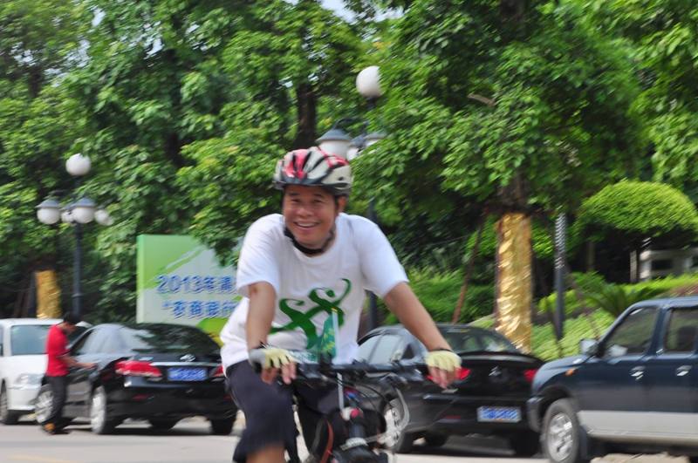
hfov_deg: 16.1
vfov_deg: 10.7
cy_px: 232
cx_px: 349
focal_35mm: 128
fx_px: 2469
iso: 200
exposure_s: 1/60
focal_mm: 85
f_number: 20
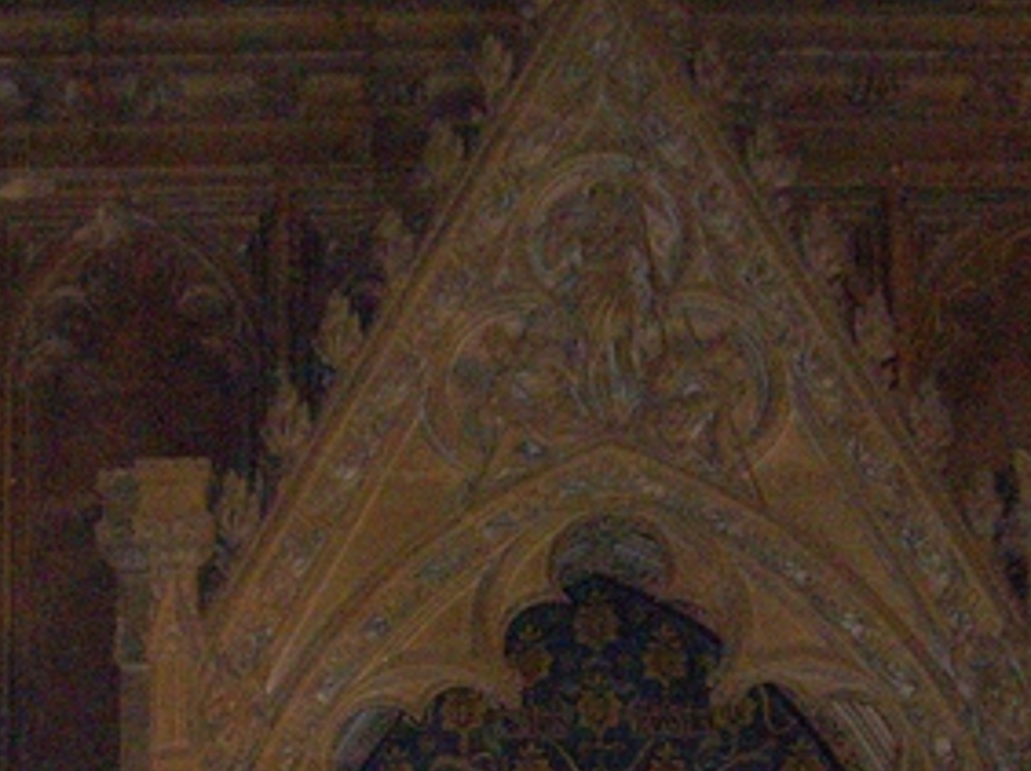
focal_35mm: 83
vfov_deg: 17.3
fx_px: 2470
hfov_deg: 23.6
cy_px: 811
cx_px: 508
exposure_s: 1/60
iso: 400
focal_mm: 8
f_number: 2.8
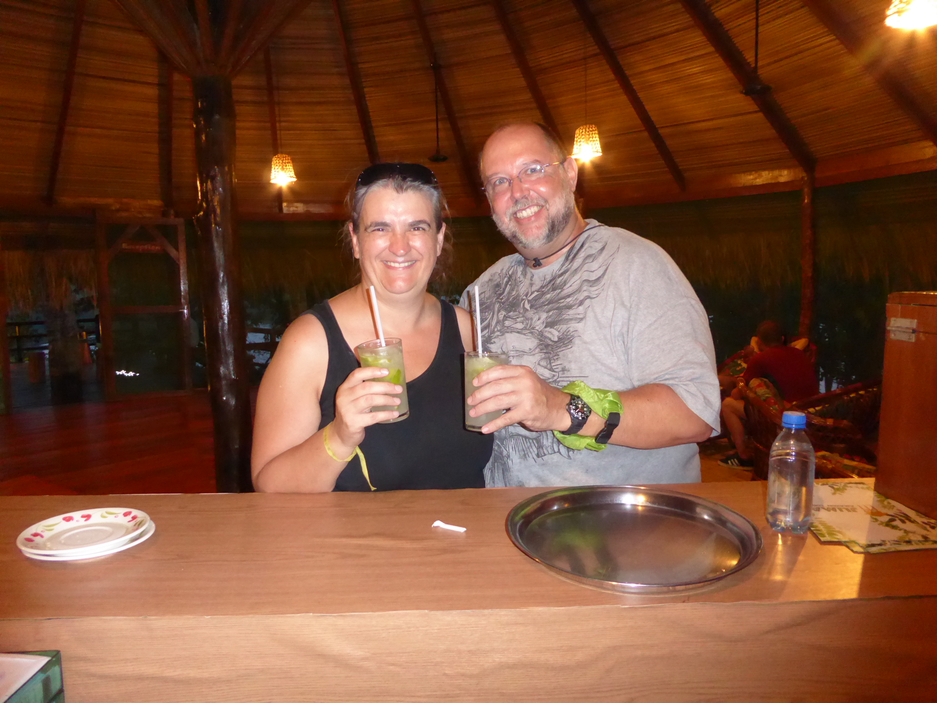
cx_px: 468
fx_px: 677
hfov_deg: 69.4
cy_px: 352
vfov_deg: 54.9
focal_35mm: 25
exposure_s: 1/8
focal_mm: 4.3
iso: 800
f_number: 3.3
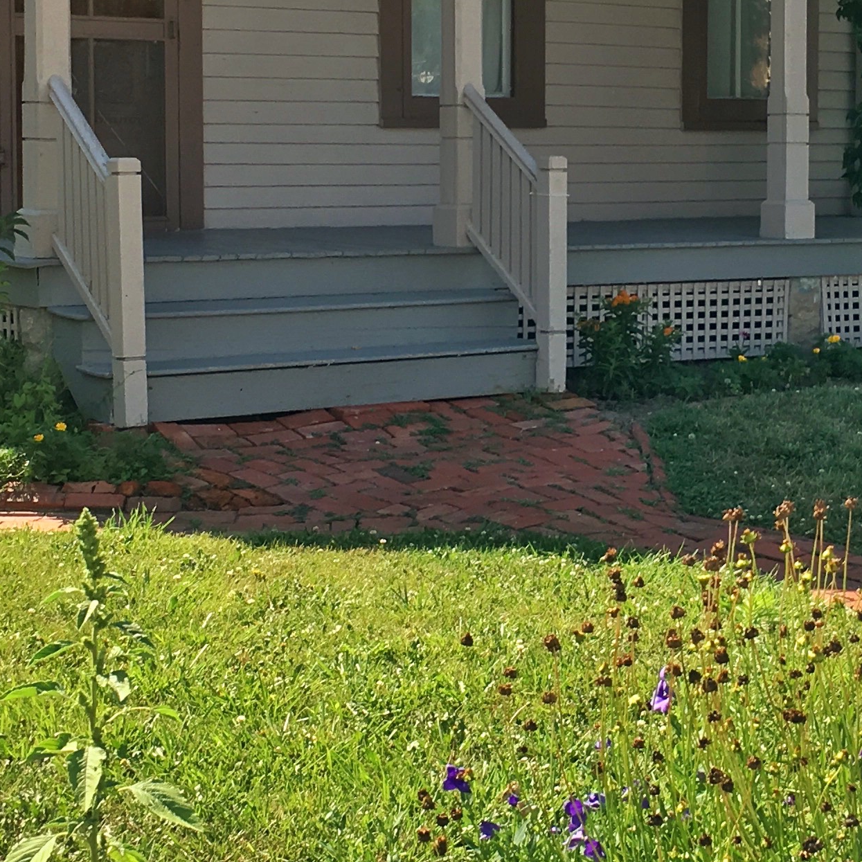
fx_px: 2338
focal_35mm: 83
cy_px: 276
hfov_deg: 20.7
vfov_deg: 20.8
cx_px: 634
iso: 25
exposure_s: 1/894
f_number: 2.2
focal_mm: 4.15
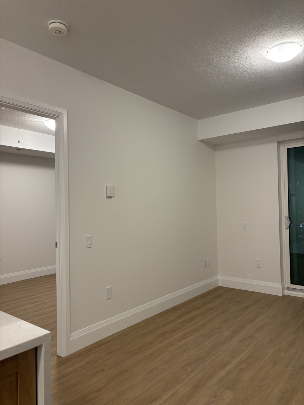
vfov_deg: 67.3
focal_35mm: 26
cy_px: 202
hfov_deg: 53.1
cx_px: 152
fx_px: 304
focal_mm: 5.96
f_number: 1.6
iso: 100
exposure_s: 1/60
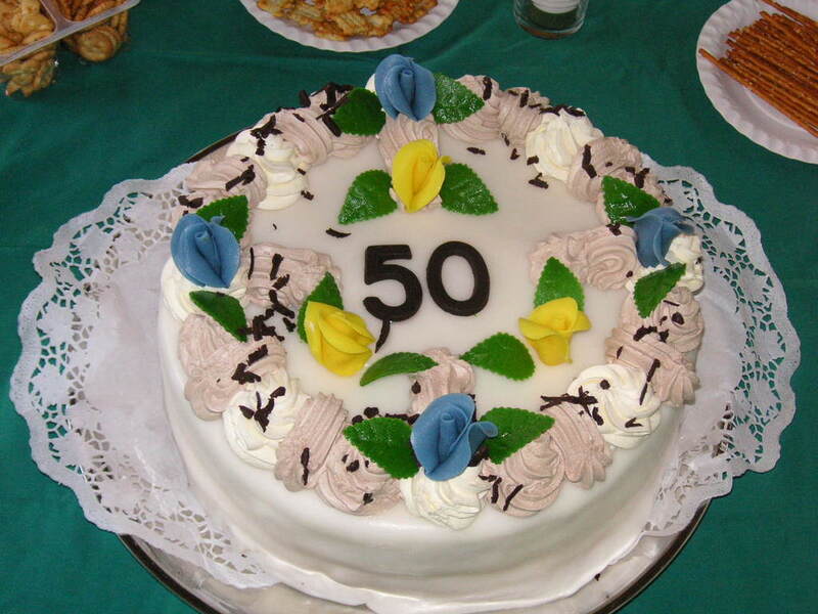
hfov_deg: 38.2
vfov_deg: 29.1
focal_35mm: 50
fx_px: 1182
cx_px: 409
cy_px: 307
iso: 160
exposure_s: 1/45
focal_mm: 8.4
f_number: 3.4
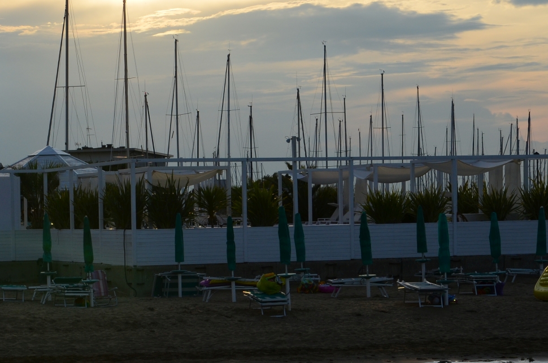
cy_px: 234
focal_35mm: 101
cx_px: 63
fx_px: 1534
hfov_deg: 19.9
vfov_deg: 13.5
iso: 160
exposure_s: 1/640
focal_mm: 34
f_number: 9
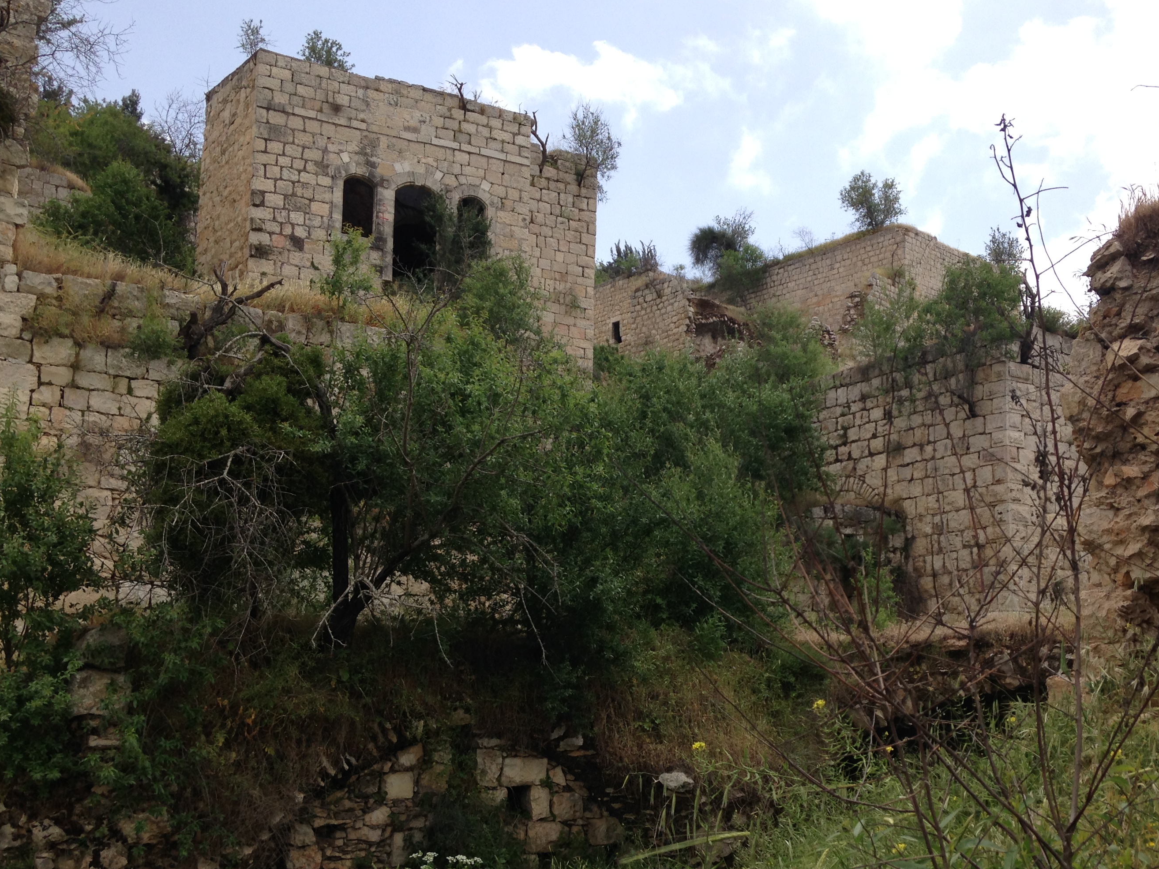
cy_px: 508
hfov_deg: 45.6
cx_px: 682
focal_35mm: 41
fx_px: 1373
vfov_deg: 35.0
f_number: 2.4
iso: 50
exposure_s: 1/1323
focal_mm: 4.12
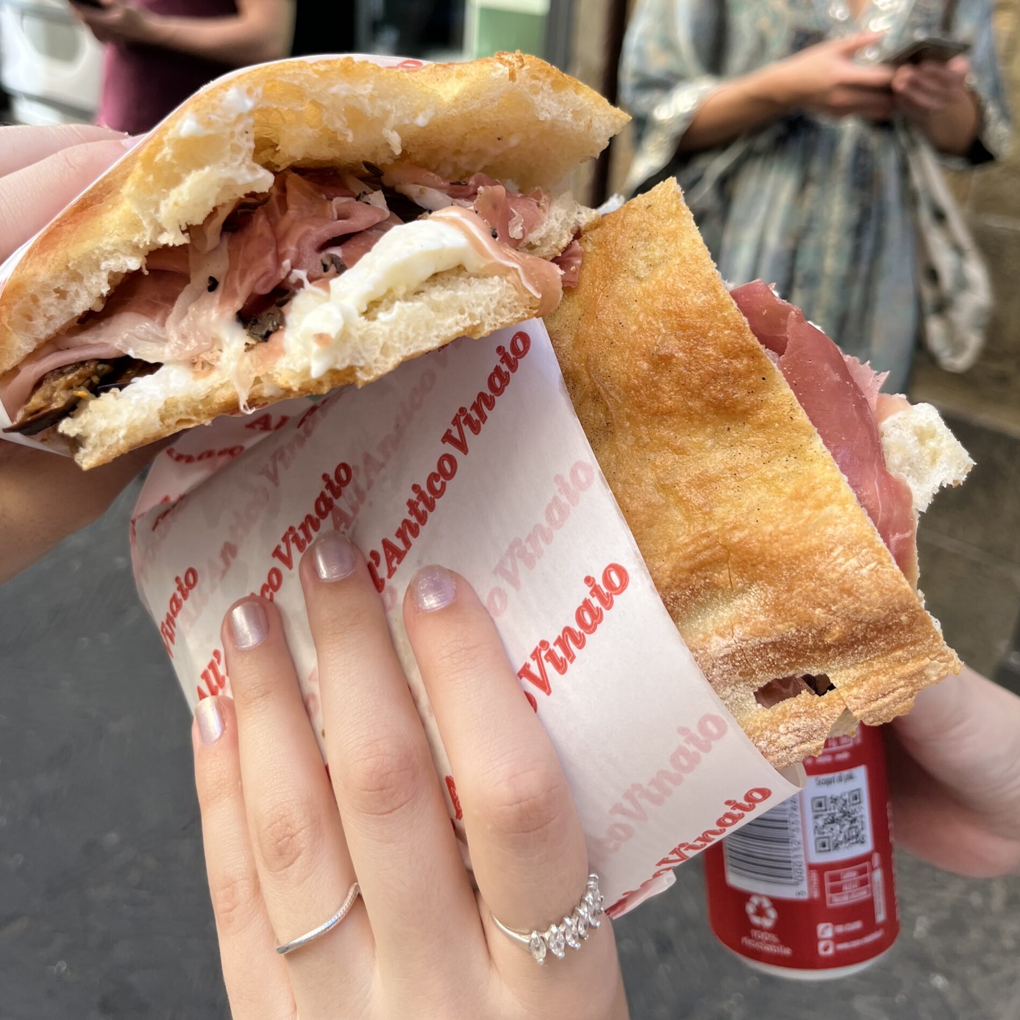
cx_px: 507
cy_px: 379
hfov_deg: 52.5
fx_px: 1033
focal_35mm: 31
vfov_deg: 52.0
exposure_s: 1/271
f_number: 1.6
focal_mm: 5.1
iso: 40
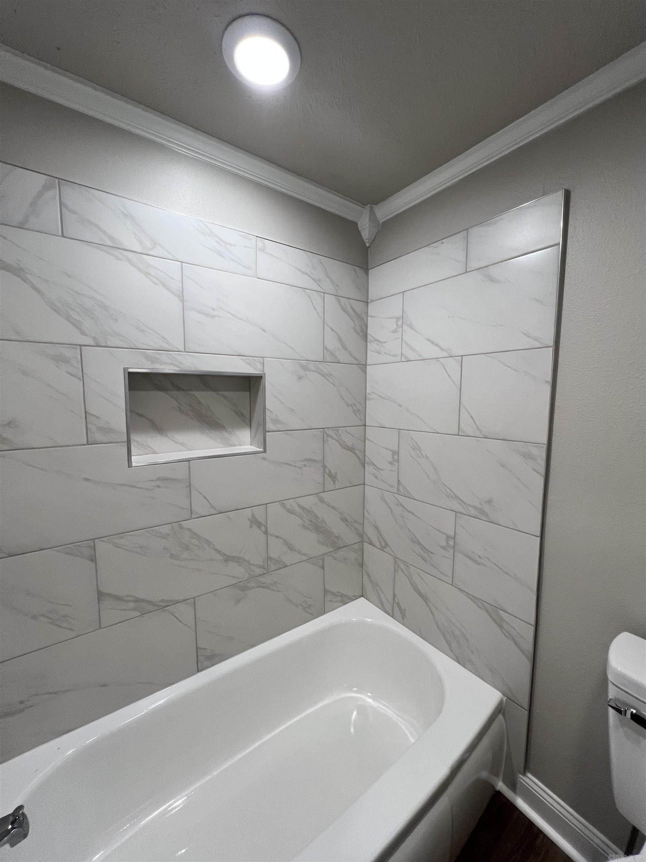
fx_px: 323
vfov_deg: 106.2
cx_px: 323
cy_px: 431
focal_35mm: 13
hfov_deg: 89.9
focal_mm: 1.57
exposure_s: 1/120
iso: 125
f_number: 1.8
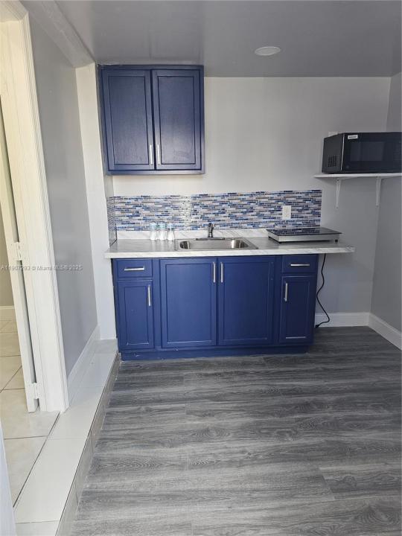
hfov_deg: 58.9
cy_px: 268
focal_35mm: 23
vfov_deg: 73.9
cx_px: 201
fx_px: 356
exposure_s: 1/120
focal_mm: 6.3
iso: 125
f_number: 1.7
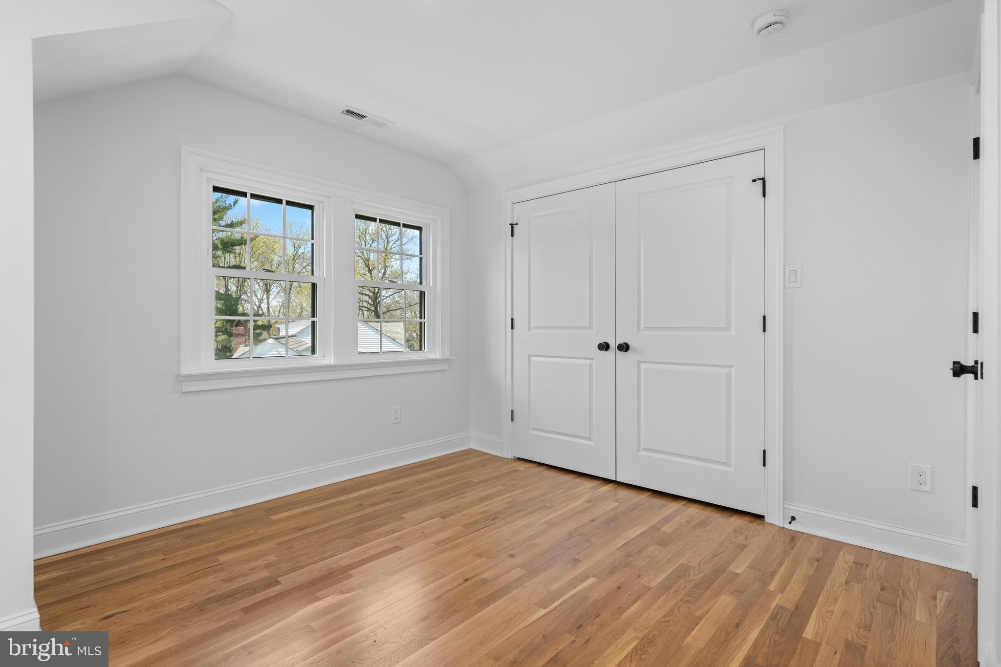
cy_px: 334
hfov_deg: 93.3
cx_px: 500
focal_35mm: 17
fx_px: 473
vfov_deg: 70.4
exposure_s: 1/80
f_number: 5.6
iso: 640
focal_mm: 17
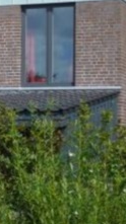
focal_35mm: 140
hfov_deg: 8.5
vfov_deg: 15.3
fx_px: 833
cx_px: -42
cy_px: 66
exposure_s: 1/800
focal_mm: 10.3
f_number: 4.1
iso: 100
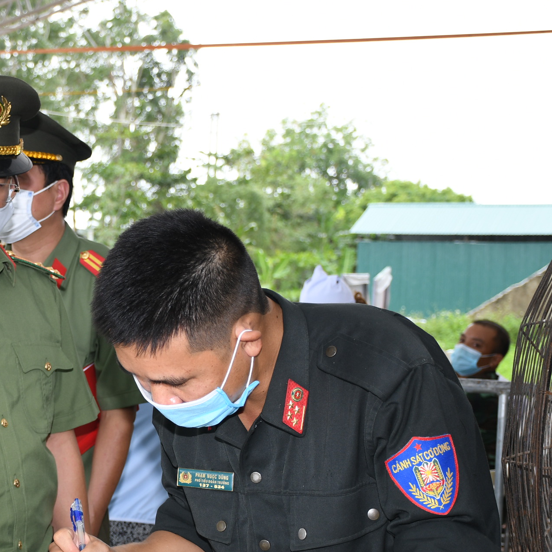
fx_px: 1606
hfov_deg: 19.2
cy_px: 351
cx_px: 56
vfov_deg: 19.5
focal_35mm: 89
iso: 160
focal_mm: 32
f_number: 4
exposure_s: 1/200
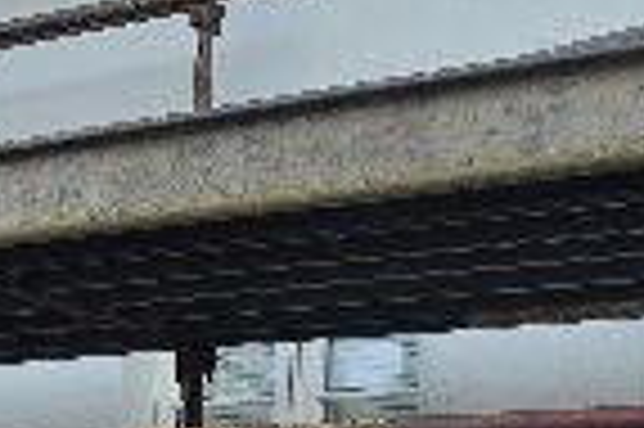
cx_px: -23
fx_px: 2394
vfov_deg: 10.2
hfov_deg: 15.0
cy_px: 104
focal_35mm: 134
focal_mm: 6.3
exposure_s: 1/2500
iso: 80
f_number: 1.7
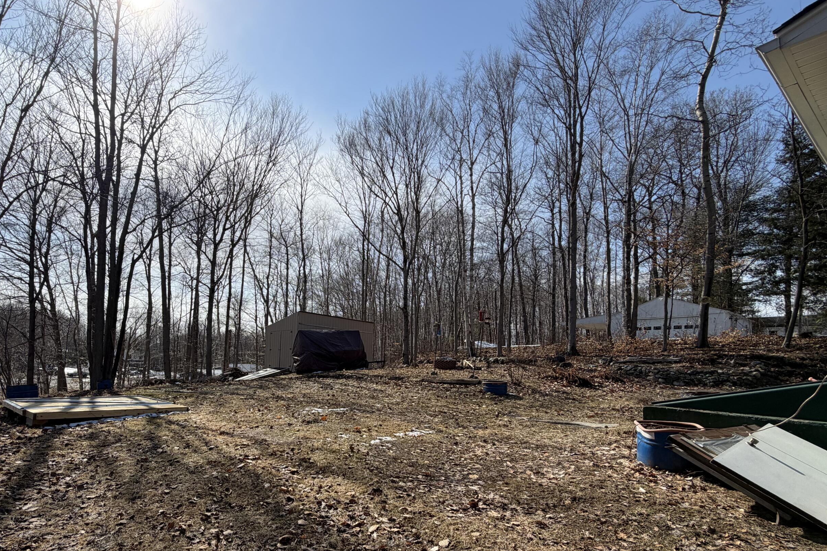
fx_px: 413
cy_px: 336
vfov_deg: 66.6
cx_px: 322
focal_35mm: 18
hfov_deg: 88.6
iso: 20
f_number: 2.2
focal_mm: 2.22
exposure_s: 1/1017
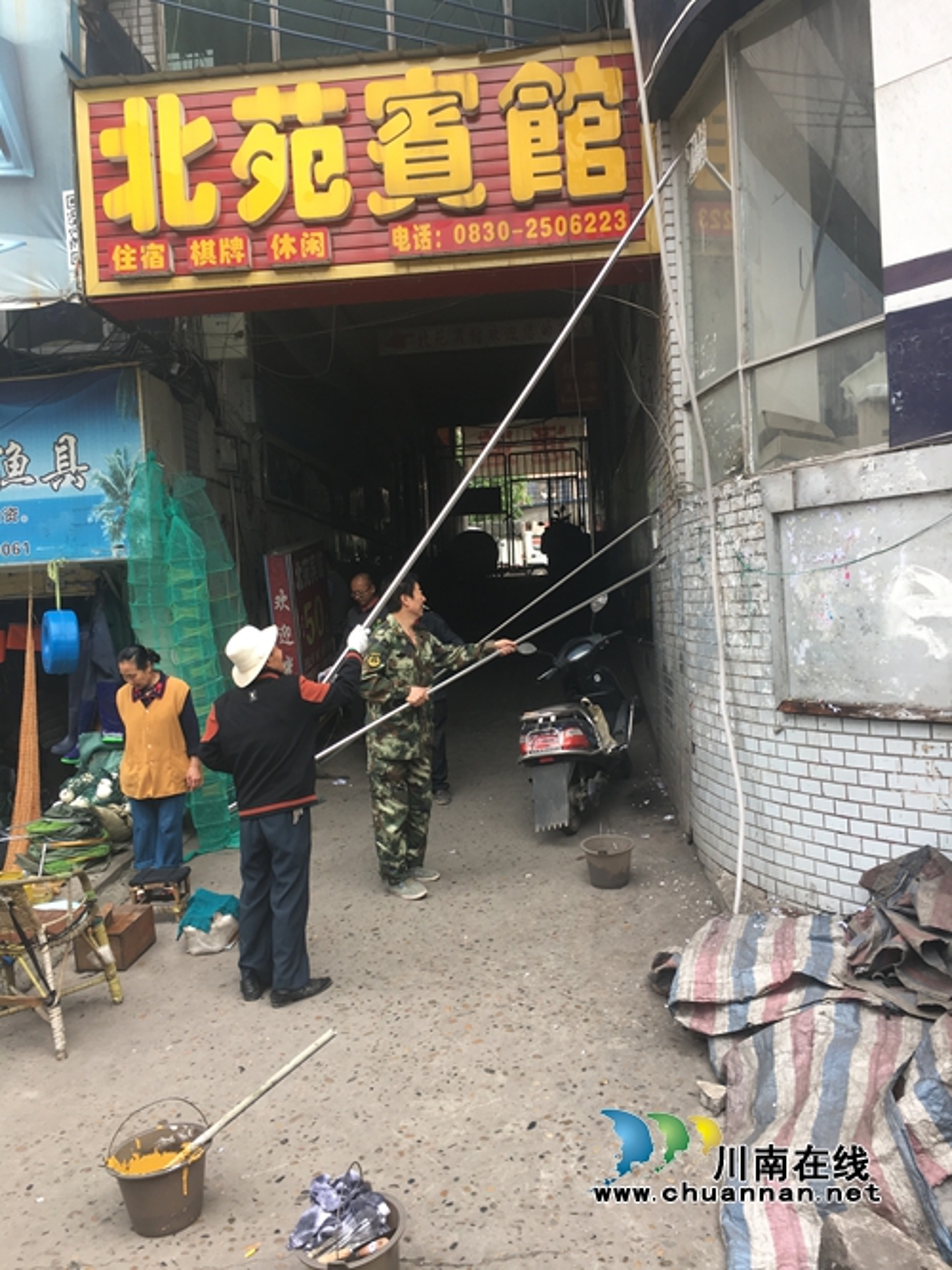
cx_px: 476
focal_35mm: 29
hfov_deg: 48.2
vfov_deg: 61.7
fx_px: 1064
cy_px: 635
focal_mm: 4.15
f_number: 2.2
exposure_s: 1/165
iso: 25
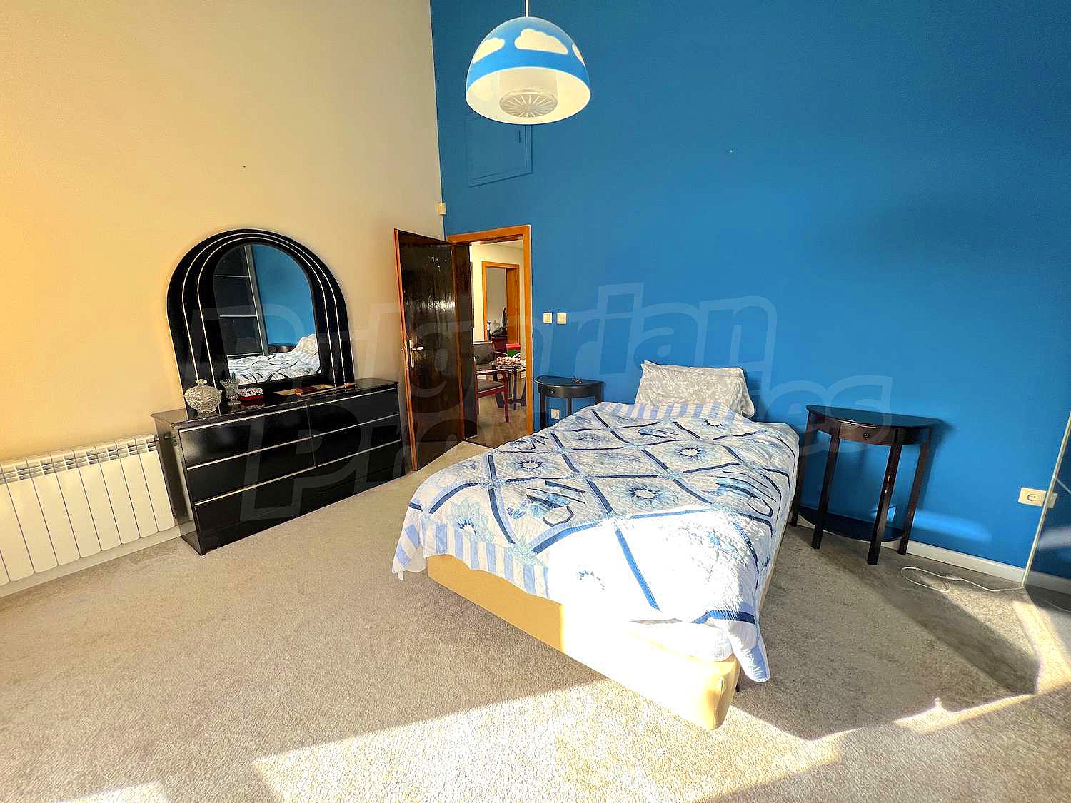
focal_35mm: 13
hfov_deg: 106.2
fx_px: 402
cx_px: 536
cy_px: 402
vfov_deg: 89.9
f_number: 1.8
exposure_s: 1/99
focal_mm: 1.57
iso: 50
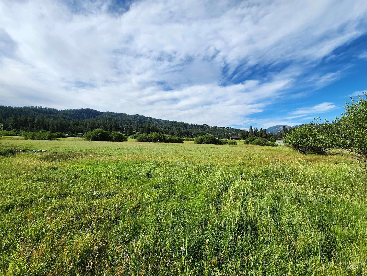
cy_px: 138
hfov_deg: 106.2
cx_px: 184
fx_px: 138
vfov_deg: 89.9
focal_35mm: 13
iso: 50
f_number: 2.2
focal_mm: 2.2
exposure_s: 1/2679
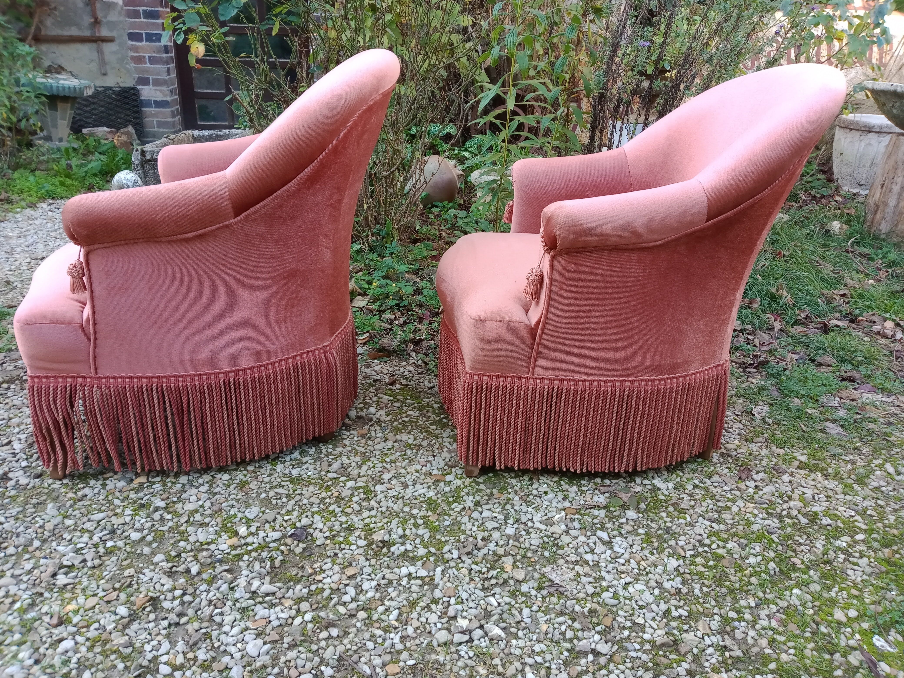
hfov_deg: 65.3
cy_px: 339
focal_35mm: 27
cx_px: 452
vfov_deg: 51.4
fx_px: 705
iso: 126
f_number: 2
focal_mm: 3.54
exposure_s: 1/50
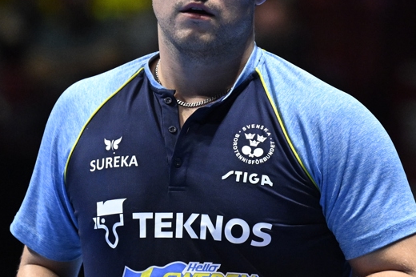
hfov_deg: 4.3
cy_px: 123
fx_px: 5589
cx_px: 78
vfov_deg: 2.8
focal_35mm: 484
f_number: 3.2
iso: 5000
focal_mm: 185
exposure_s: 1/1000
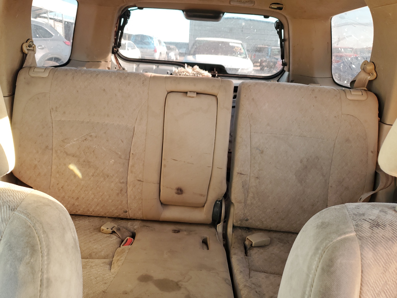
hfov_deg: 67.3
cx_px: 198
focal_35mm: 26
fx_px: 298
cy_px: 149
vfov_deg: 53.1
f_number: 1.5
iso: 55
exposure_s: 1/60.2
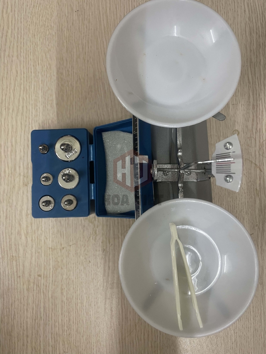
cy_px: 177
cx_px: 133
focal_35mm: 26
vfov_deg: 67.3
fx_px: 266
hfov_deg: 53.1
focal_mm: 4.2
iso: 250
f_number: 1.6
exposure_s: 1/50
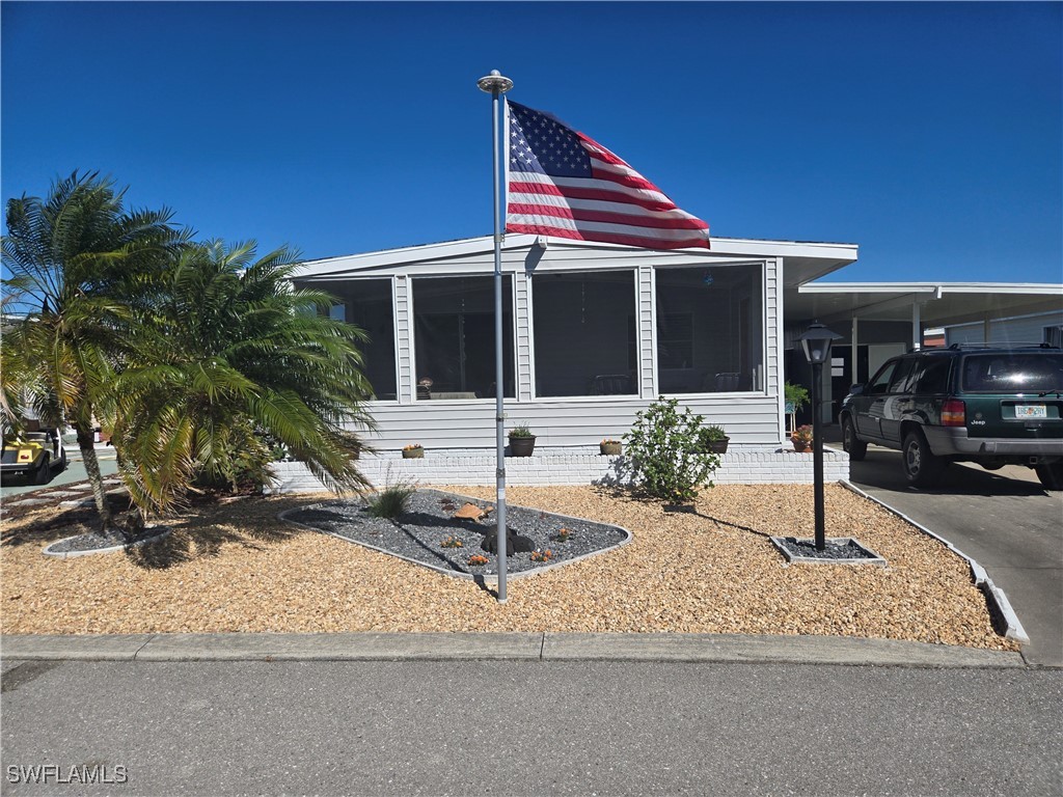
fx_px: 706
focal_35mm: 23
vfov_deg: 58.9
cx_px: 532
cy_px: 398
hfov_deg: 73.9
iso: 25
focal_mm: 5.4
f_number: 1.8
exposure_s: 1/3309
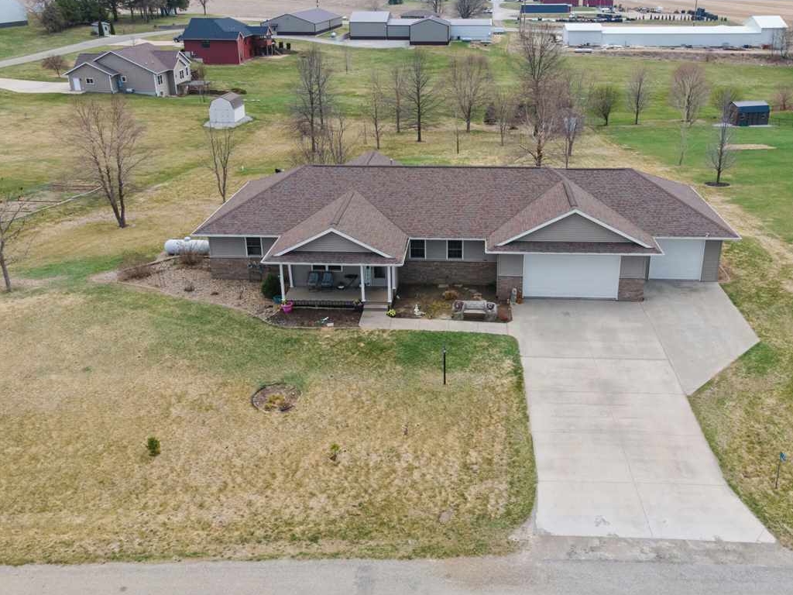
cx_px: 445
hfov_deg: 59.8
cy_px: 242
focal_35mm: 30
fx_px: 687
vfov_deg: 46.6
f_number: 2.8
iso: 100
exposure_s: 1/500
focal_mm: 4.5
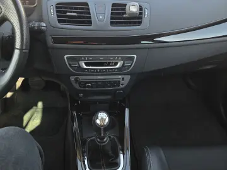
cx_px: 114
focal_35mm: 23
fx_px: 151
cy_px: 85
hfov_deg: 73.9
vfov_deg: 58.9
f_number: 1.7
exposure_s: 1/180
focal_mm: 6.3
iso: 50
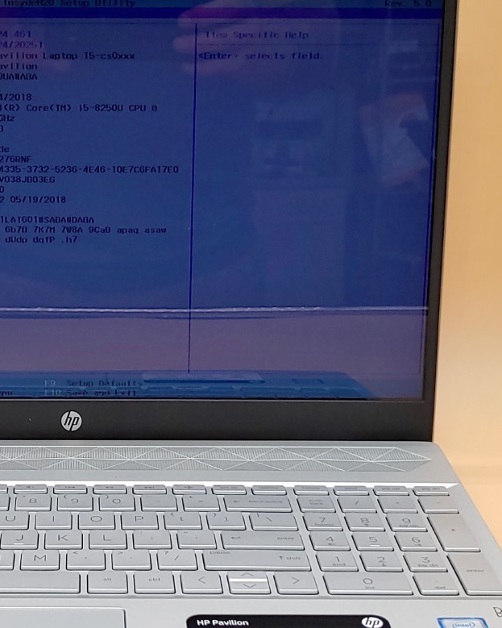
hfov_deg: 20.4
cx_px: 75
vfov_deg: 25.7
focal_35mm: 74
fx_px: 1375
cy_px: 357
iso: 50
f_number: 1.8
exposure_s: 1/120
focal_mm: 4.36
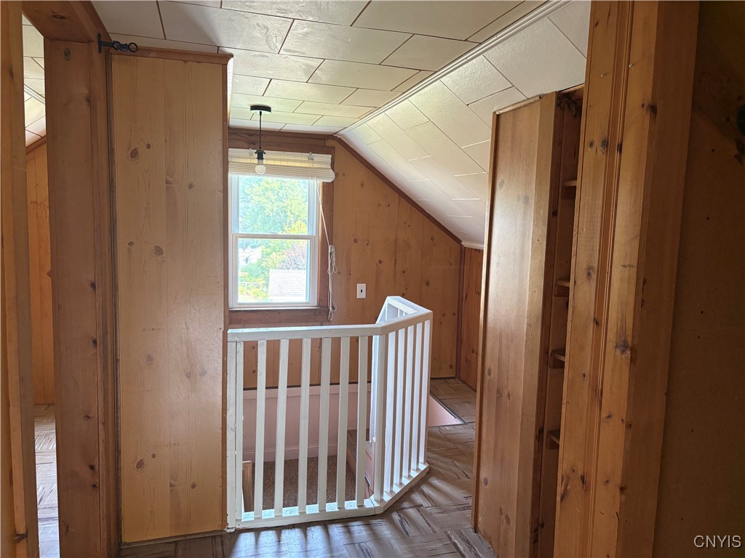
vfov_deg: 53.1
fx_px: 560
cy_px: 279
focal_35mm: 26
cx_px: 372
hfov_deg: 67.3
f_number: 1.6
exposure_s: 1/60
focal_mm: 5.96
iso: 200
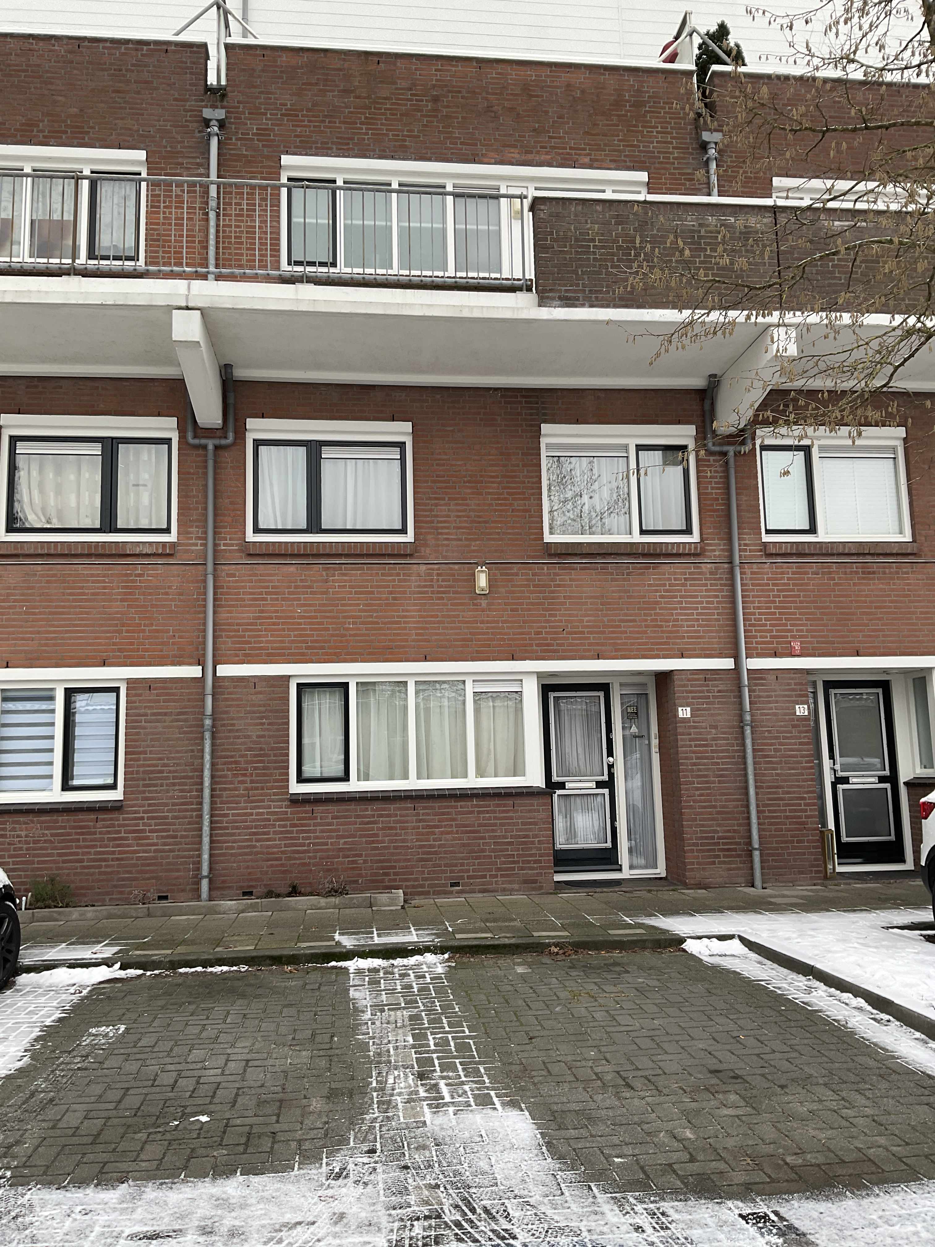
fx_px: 1044
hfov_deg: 48.2
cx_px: 468
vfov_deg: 61.7
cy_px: 624
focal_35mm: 29
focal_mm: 3
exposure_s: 1/100
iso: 20
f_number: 1.8
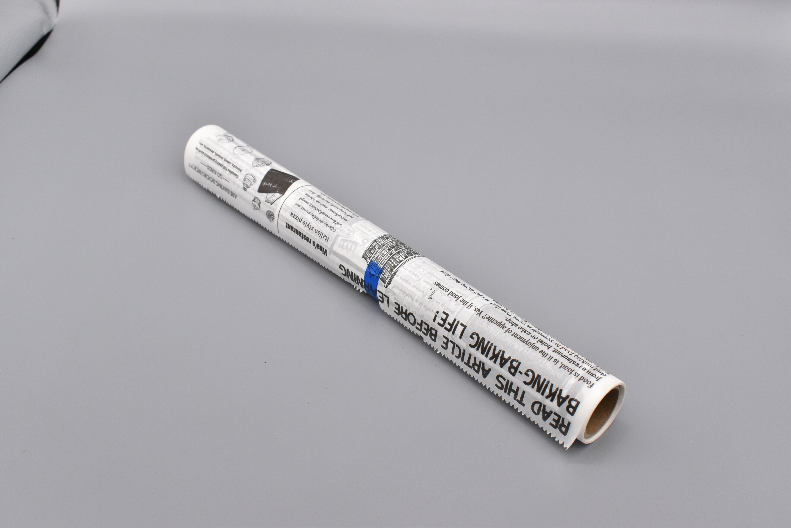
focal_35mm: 42
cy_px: 264
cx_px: 396
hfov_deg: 46.4
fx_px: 923
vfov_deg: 31.9
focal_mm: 28
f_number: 10
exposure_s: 1/200
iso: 1250
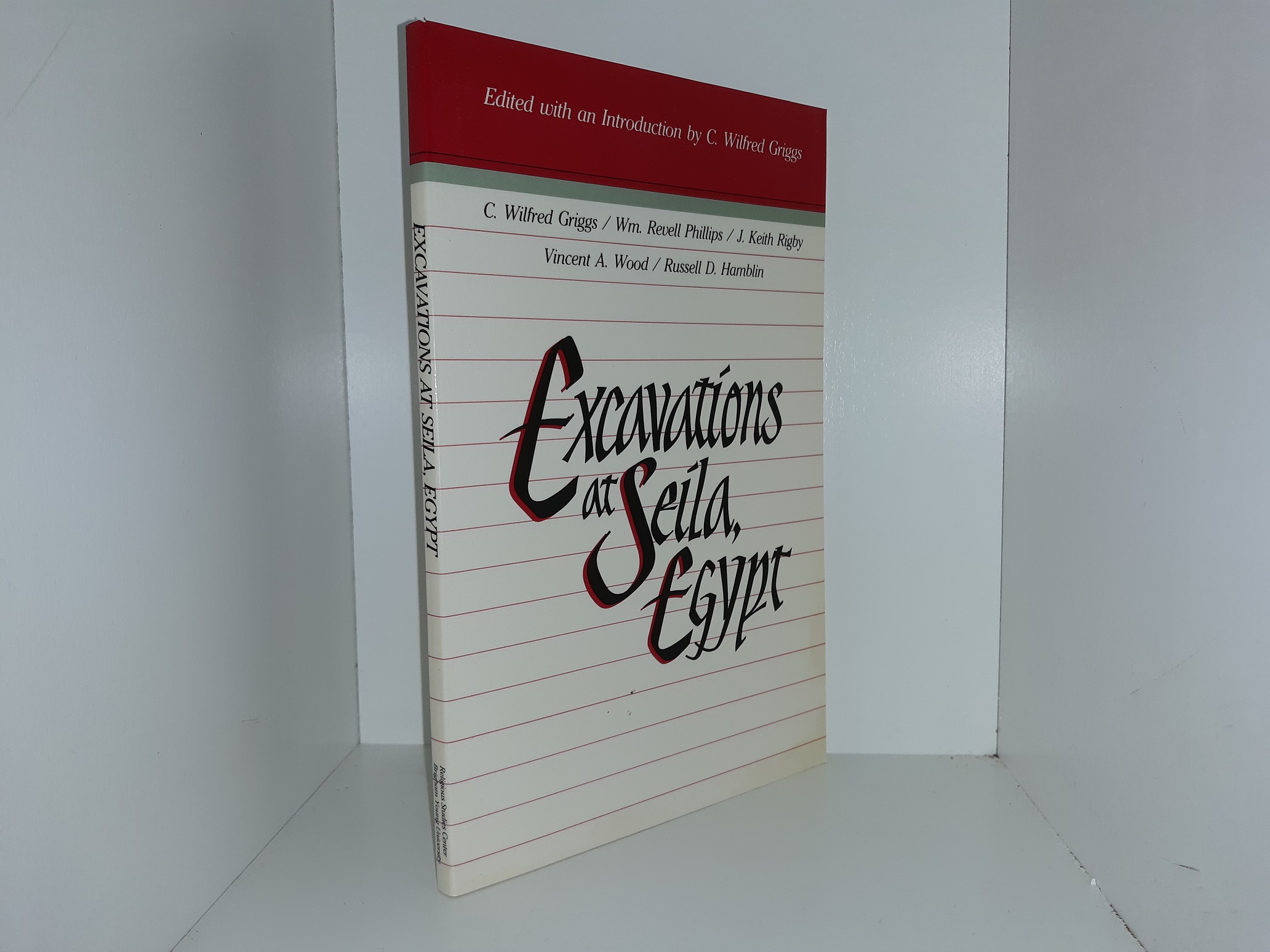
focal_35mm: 28
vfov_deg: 49.7
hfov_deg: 63.4
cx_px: 635
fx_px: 1027
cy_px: 476
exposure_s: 1/219
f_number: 1.7
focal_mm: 3.7
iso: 40
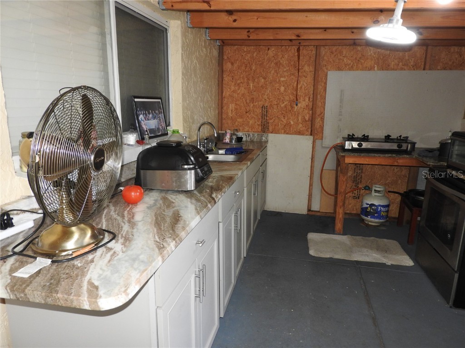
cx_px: 232
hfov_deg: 71.6
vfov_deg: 56.8
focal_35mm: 24
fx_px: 322
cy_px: 174
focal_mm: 4.3
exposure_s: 1/30
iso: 200
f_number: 3.3
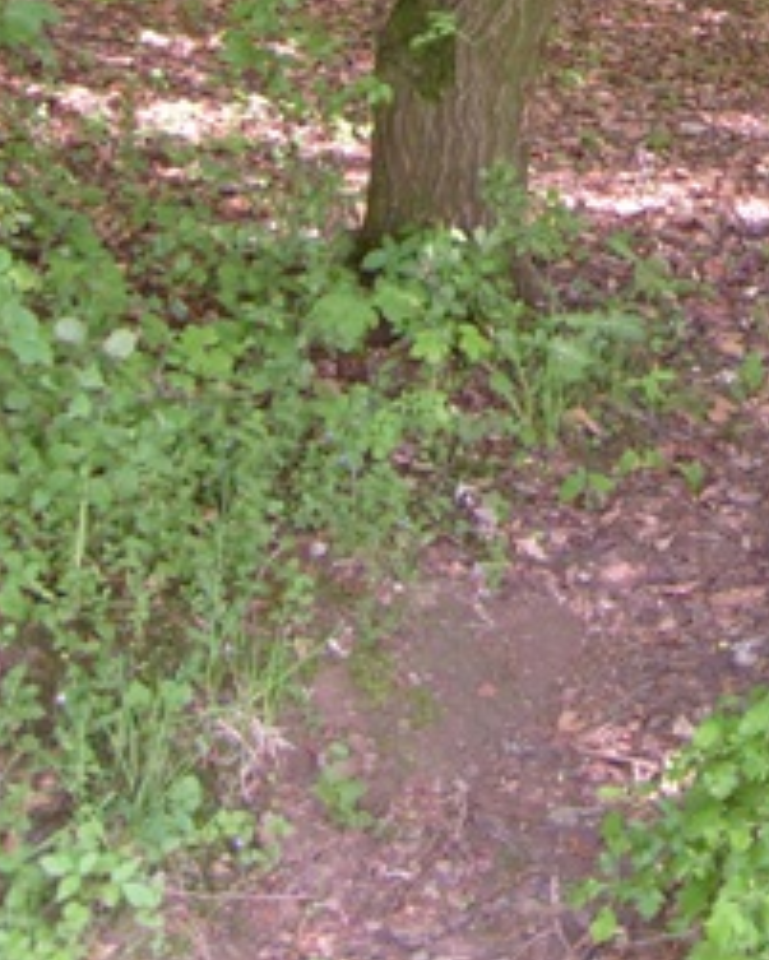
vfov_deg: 20.7
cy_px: -161
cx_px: 754
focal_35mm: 87
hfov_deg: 17.3
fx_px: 2474
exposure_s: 1/60
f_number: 2.8
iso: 80
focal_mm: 5.8
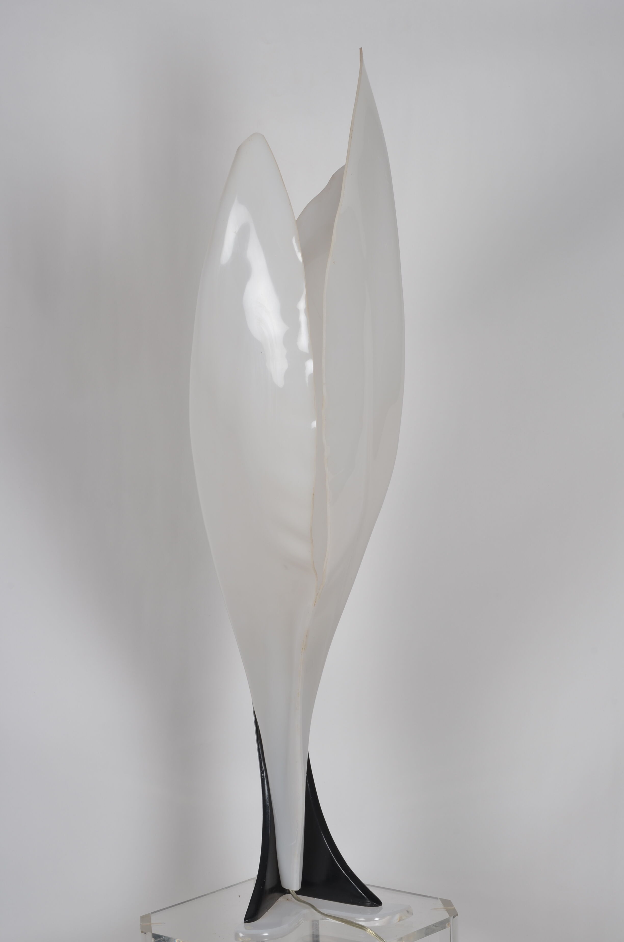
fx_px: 1959
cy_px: 471
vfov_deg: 27.0
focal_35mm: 75
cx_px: 312
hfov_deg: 18.1
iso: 100
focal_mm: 50
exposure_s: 1/125
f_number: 14
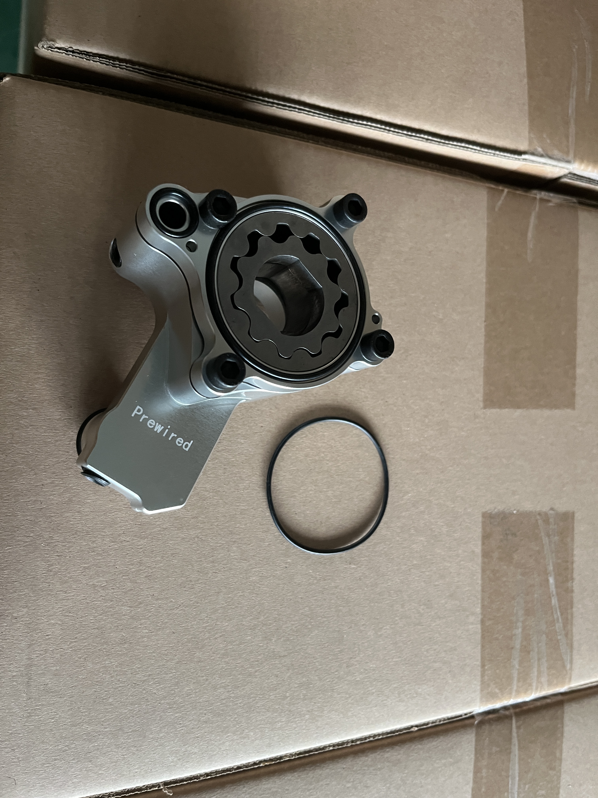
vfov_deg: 67.3
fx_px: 599
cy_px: 399
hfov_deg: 53.1
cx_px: 299
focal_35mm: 26
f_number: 1.6
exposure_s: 1/45
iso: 500
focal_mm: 5.1
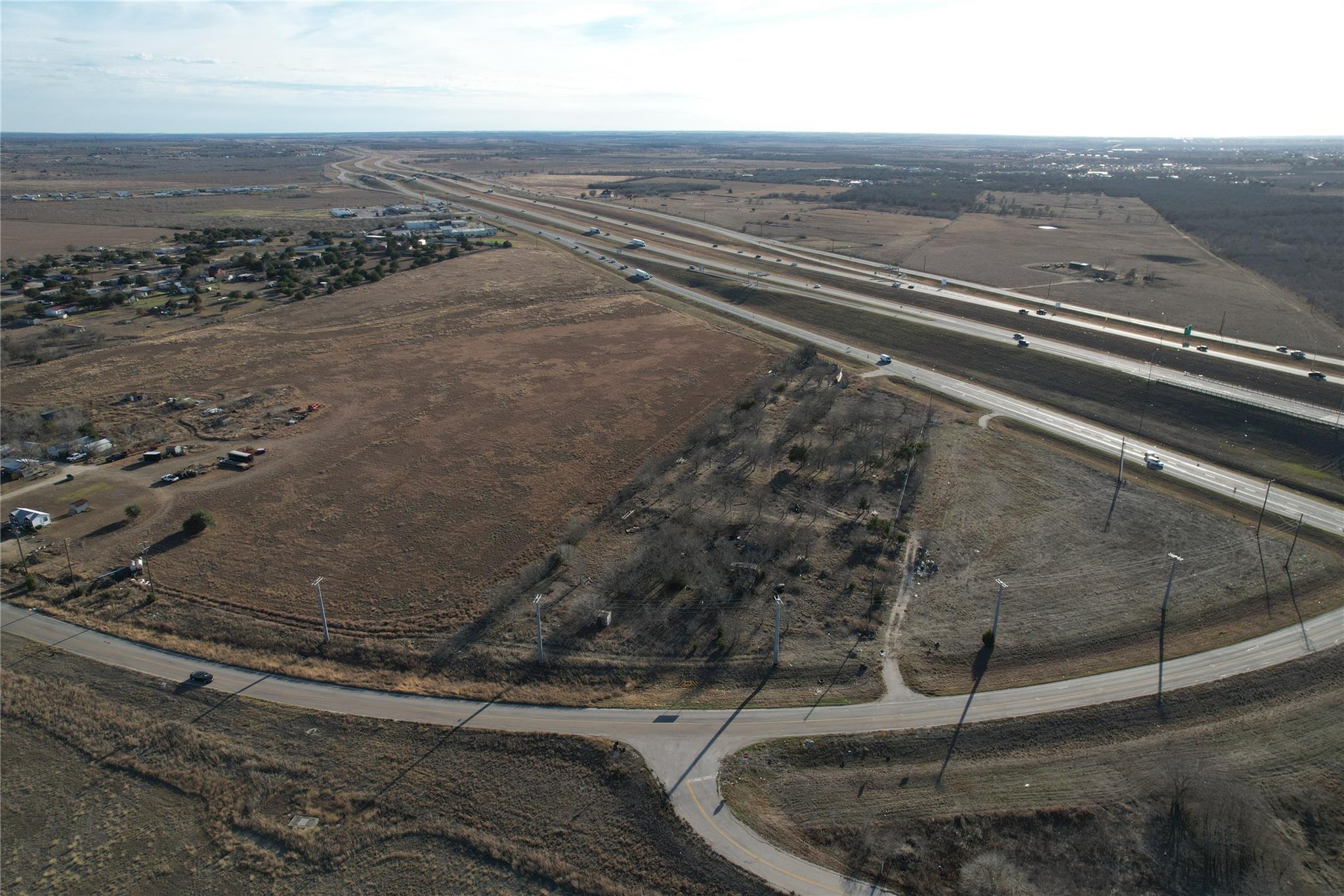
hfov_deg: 78.6
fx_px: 821
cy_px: 448
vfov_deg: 57.2
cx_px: 672
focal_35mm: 22
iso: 100
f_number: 2.8
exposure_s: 1/1250
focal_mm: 8.38
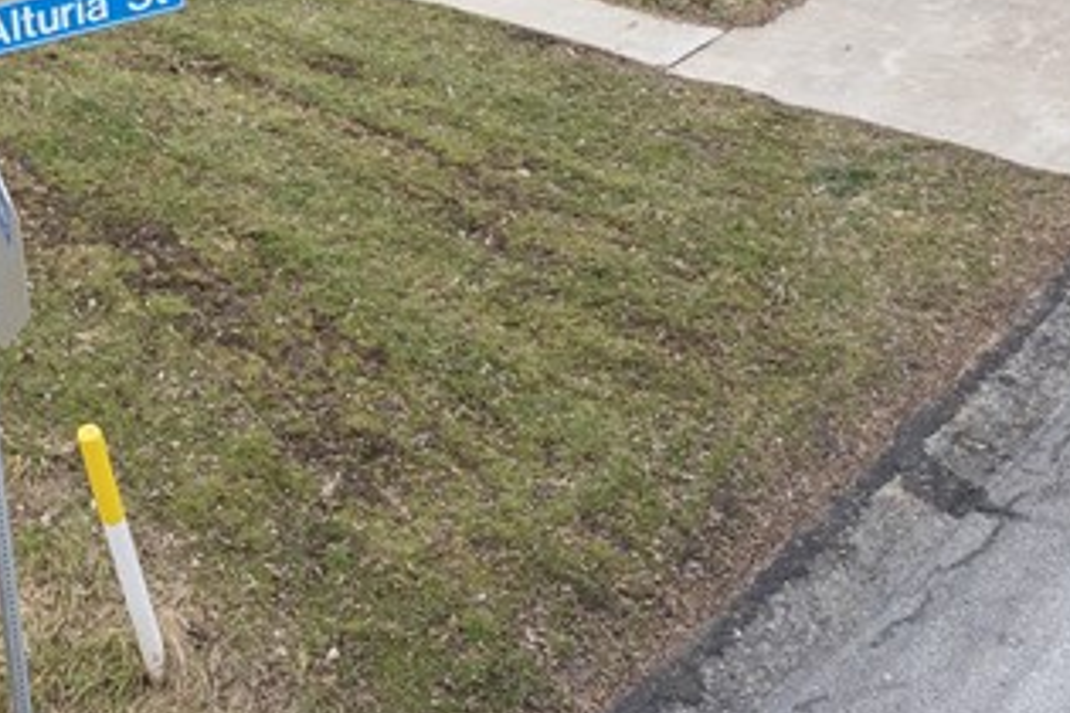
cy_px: -255
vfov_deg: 15.9
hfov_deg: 22.6
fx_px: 2407
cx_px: -296
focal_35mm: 81
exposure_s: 1/320
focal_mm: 12.29
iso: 100
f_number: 4.5
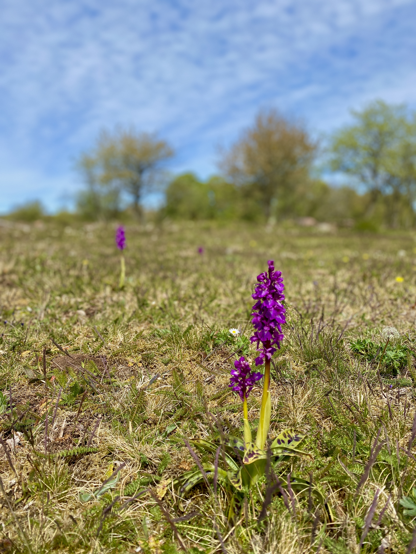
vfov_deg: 67.3
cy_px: 277
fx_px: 417
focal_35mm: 26
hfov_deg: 53.1
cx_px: 208
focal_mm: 4.25
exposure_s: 1/1927
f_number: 1.8
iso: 32
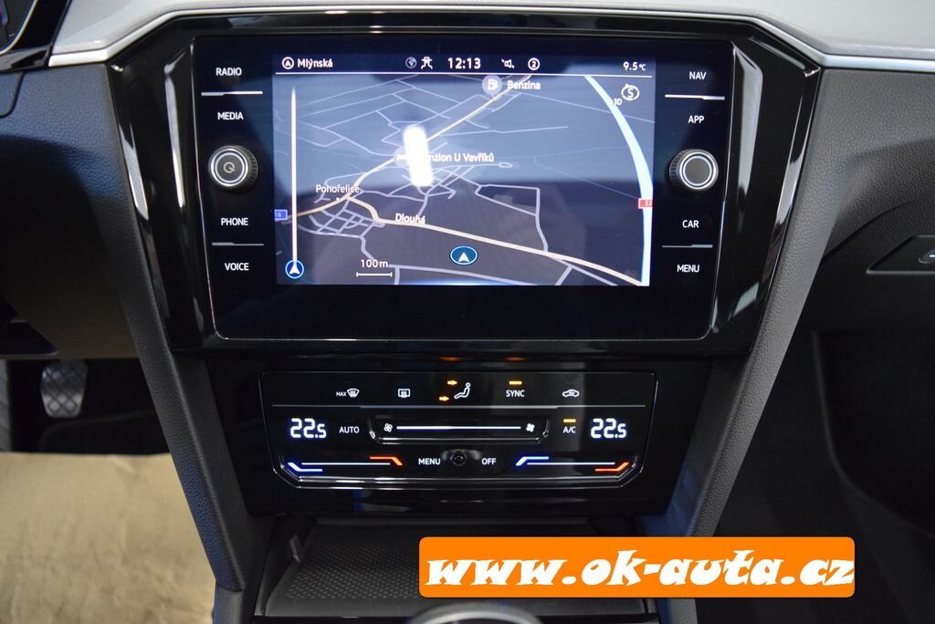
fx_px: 702
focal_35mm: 27
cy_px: 312
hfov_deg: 67.4
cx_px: 468
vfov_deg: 48.0
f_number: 3.5
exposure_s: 1/60
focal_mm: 18
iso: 3200
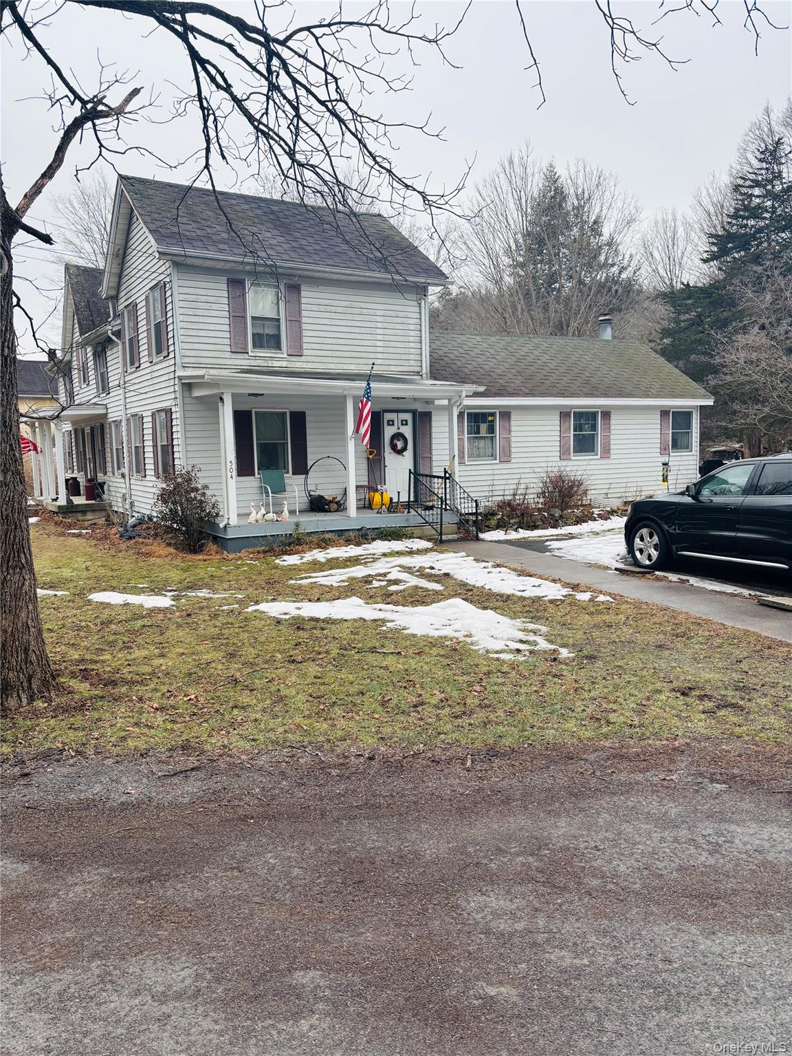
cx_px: 396
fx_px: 793
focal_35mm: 26
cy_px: 528
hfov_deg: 53.1
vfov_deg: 67.3
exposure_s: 1/121
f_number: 1.6
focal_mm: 5.96
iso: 40
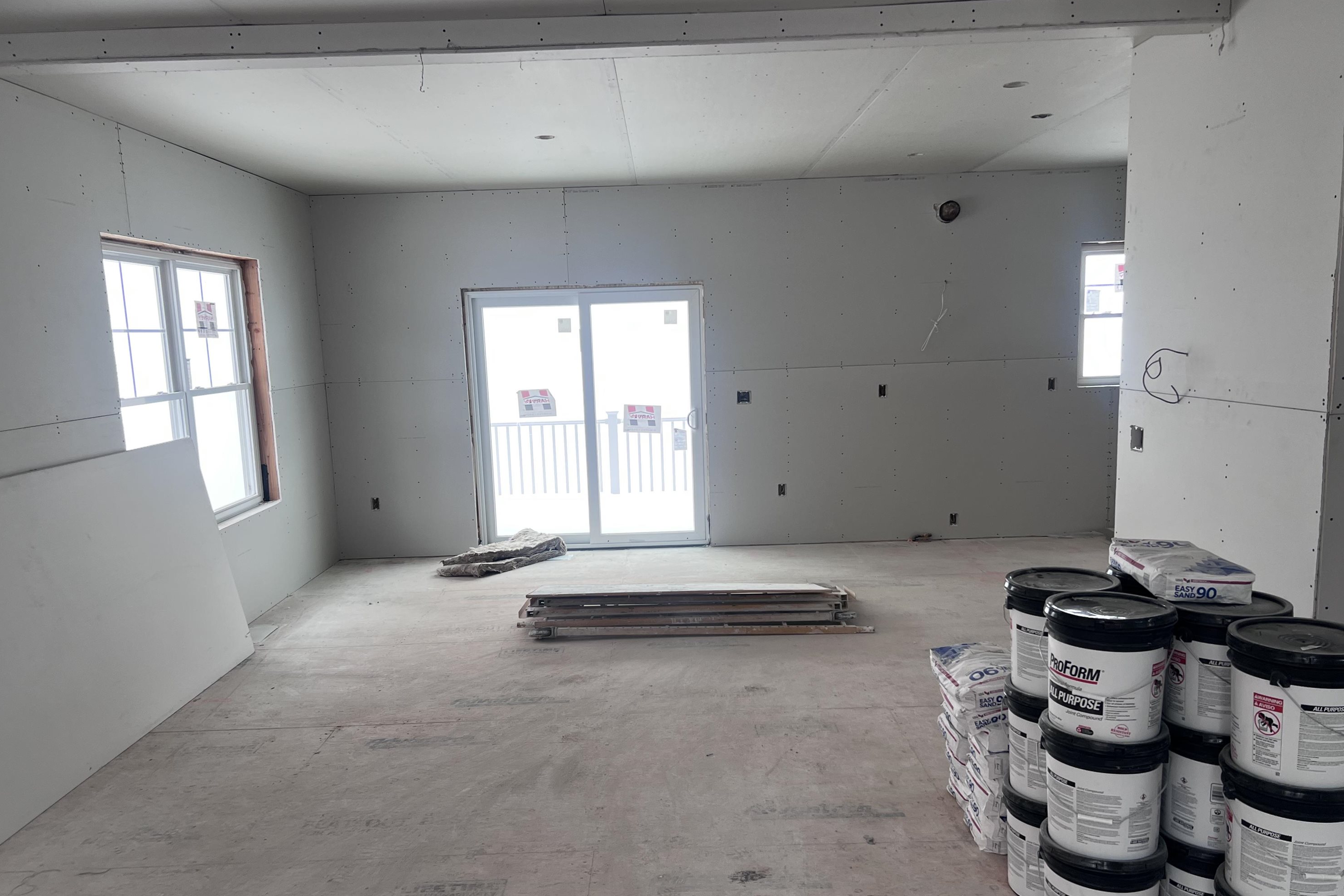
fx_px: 1045
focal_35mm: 28
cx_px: 649
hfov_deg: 65.5
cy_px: 490
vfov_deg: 46.3
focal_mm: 5.7
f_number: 1.5
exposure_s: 1/121
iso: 50
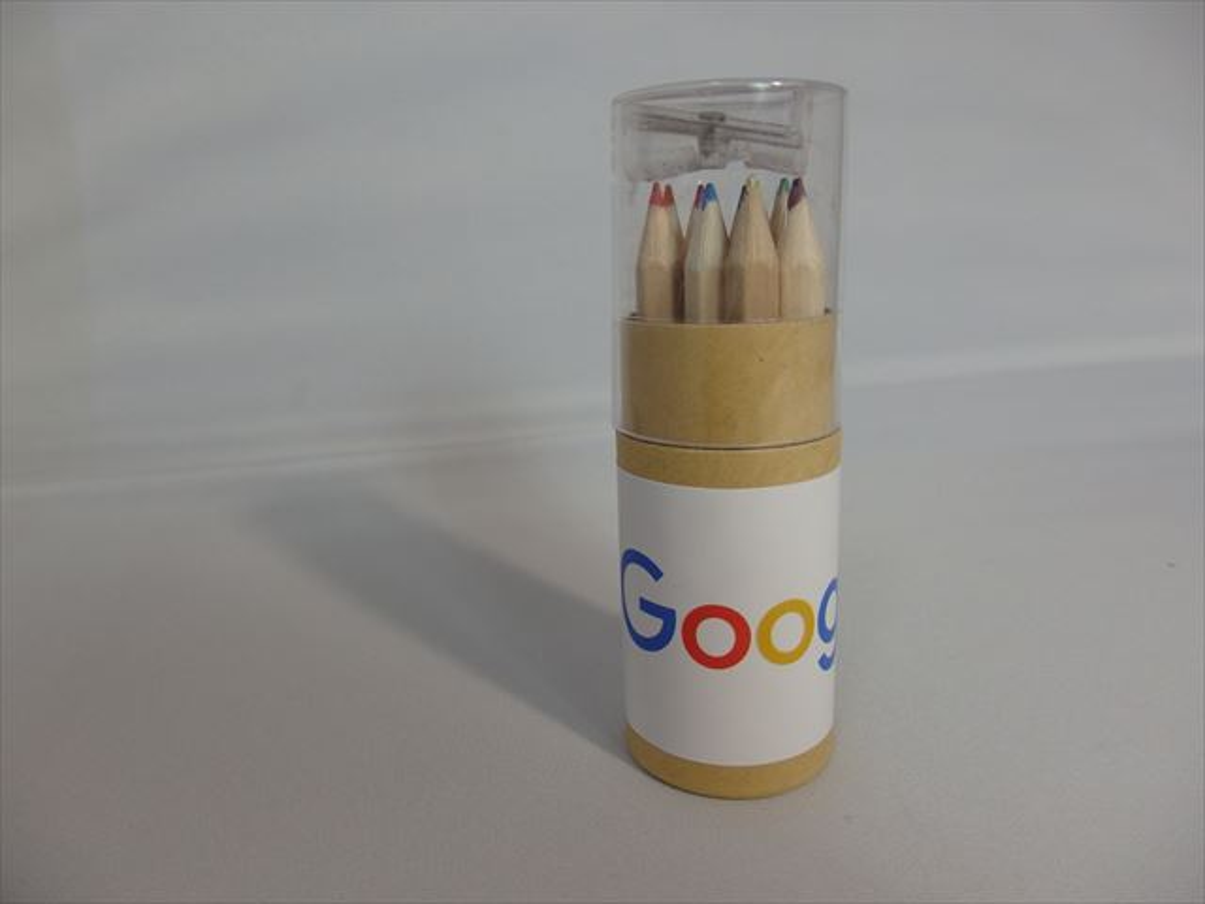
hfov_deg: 69.4
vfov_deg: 54.9
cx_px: 602
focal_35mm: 25
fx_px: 870
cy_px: 452
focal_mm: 4.5
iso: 125
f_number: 3
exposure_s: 1/100
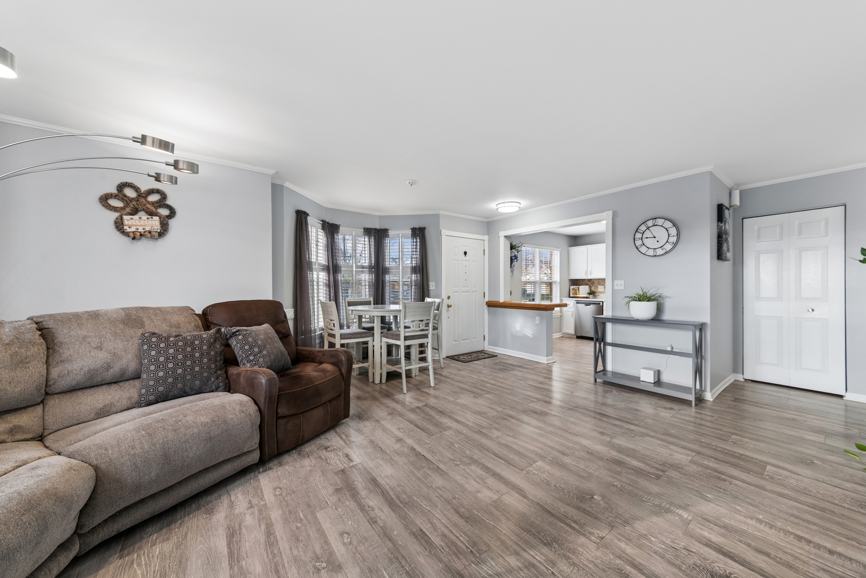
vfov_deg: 90.0
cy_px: 289
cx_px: 433
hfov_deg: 112.6
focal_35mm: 12
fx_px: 289
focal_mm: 12
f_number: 10
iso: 160
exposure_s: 1/10
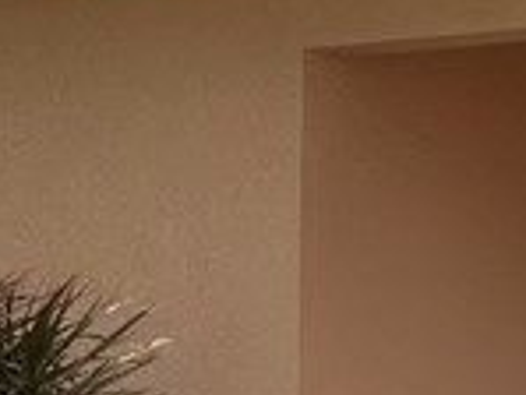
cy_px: 469
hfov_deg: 11.0
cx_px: 42
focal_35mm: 179
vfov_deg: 8.2
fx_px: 2722
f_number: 1.5
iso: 50
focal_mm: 5.7
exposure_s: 1/1669
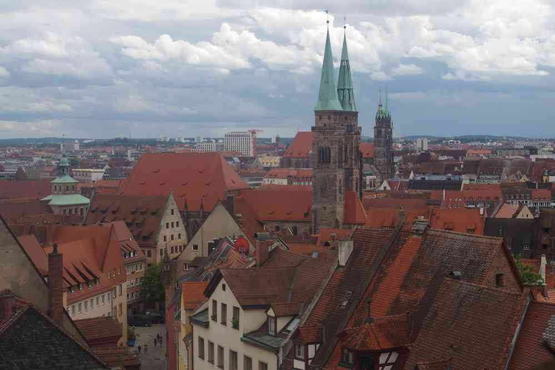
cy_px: 185
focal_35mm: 60
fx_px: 925
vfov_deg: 22.6
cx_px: 278
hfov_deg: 33.4
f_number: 11
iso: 200
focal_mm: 40
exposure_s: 1/100
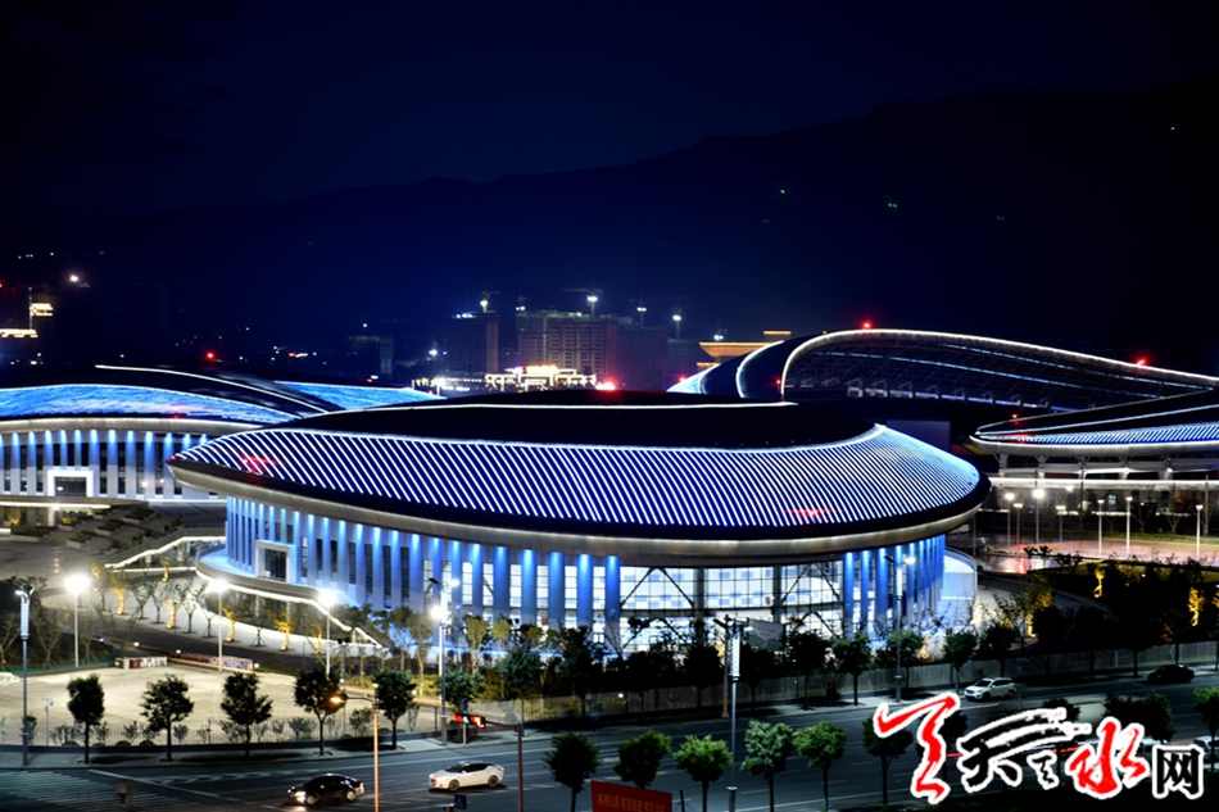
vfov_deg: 19.4
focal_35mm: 70
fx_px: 2370
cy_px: 406
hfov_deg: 28.8
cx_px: 610
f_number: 2.8
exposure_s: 1/1.6
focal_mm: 70
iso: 64
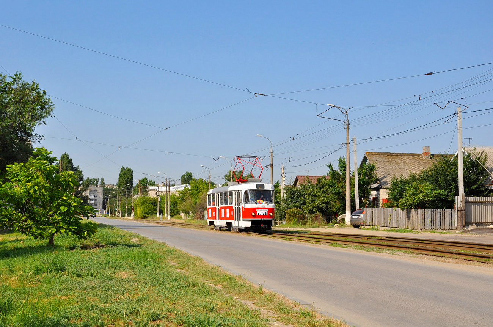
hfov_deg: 35.1
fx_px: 779
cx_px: 246
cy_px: 164
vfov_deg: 23.7
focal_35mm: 57
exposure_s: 1/500
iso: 200
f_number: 8
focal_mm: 38
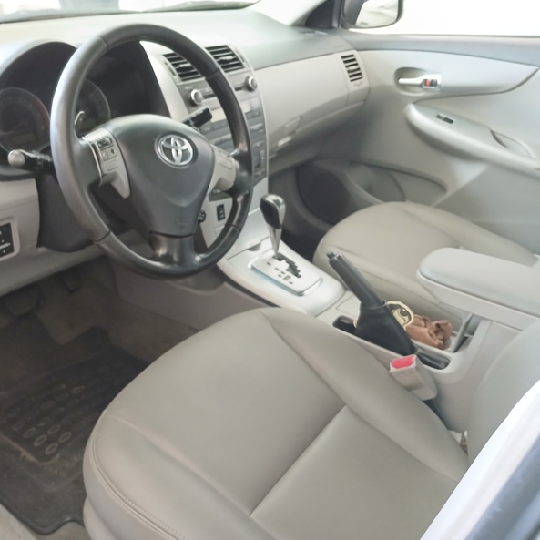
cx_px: 194
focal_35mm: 31
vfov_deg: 52.5
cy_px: 271
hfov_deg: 51.8
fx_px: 547
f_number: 1.8
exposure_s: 1/20
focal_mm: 3.98
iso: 800
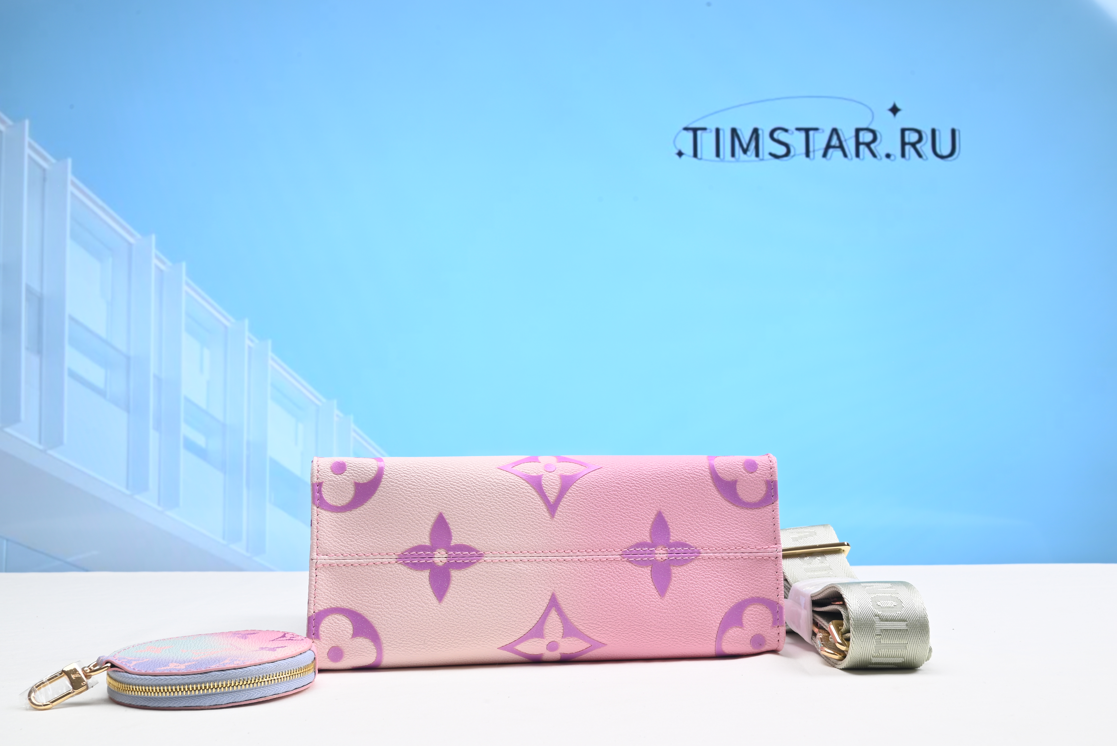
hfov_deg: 50.7
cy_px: 373
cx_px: 558
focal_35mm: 38
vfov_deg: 35.1
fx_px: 1179
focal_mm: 38
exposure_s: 1/2
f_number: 16
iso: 100
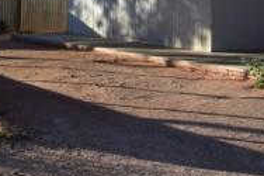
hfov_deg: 17.2
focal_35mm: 115
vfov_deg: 11.5
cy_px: -74
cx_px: 293
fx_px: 843
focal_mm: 18
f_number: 8
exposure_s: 1/250
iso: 200
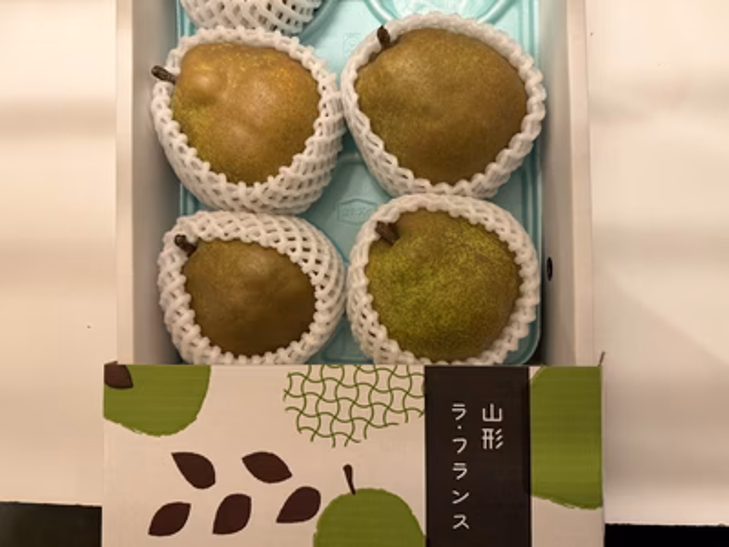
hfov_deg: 71.6
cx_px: 364
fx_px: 505
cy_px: 274
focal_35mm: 24
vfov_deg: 56.8
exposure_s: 1/60
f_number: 1.78
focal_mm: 6.76
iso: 250
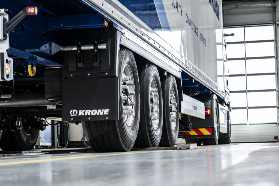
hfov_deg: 23.9
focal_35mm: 85
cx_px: 140
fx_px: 659
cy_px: 93
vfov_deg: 16.1
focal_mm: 85
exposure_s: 1/3
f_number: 9
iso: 32
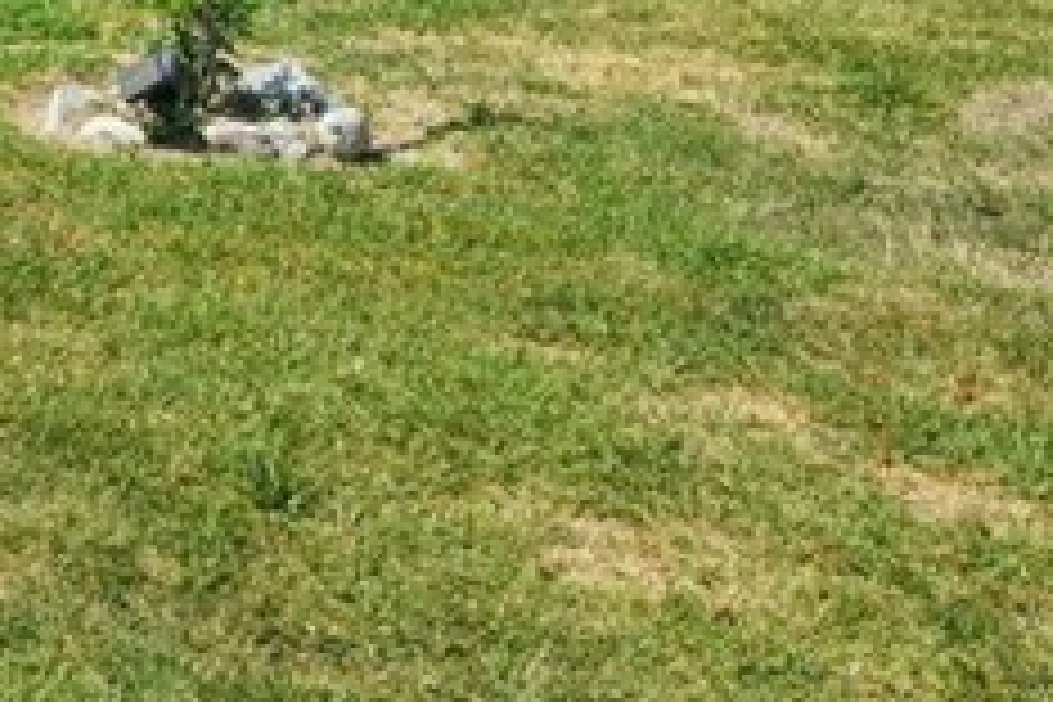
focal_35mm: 83
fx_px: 2428
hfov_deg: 21.3
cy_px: -670
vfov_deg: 14.0
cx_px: -436
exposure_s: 1/320
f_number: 7.1
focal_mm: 19
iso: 100
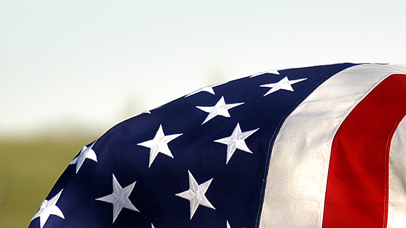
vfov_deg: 2.1
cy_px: 95
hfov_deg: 3.8
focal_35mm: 568
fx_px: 6119
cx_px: 342
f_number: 2.8
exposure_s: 1/4000
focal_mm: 135
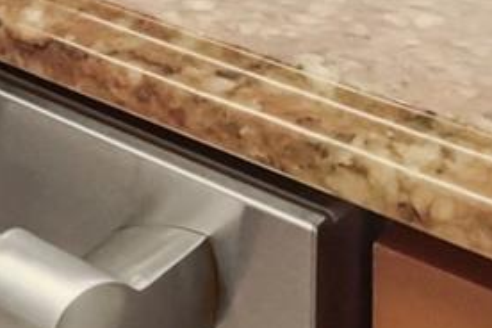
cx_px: -146
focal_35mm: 89
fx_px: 1216
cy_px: -484
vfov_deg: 12.0
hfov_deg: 20.8
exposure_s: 1/8000
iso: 32000
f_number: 11
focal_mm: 12
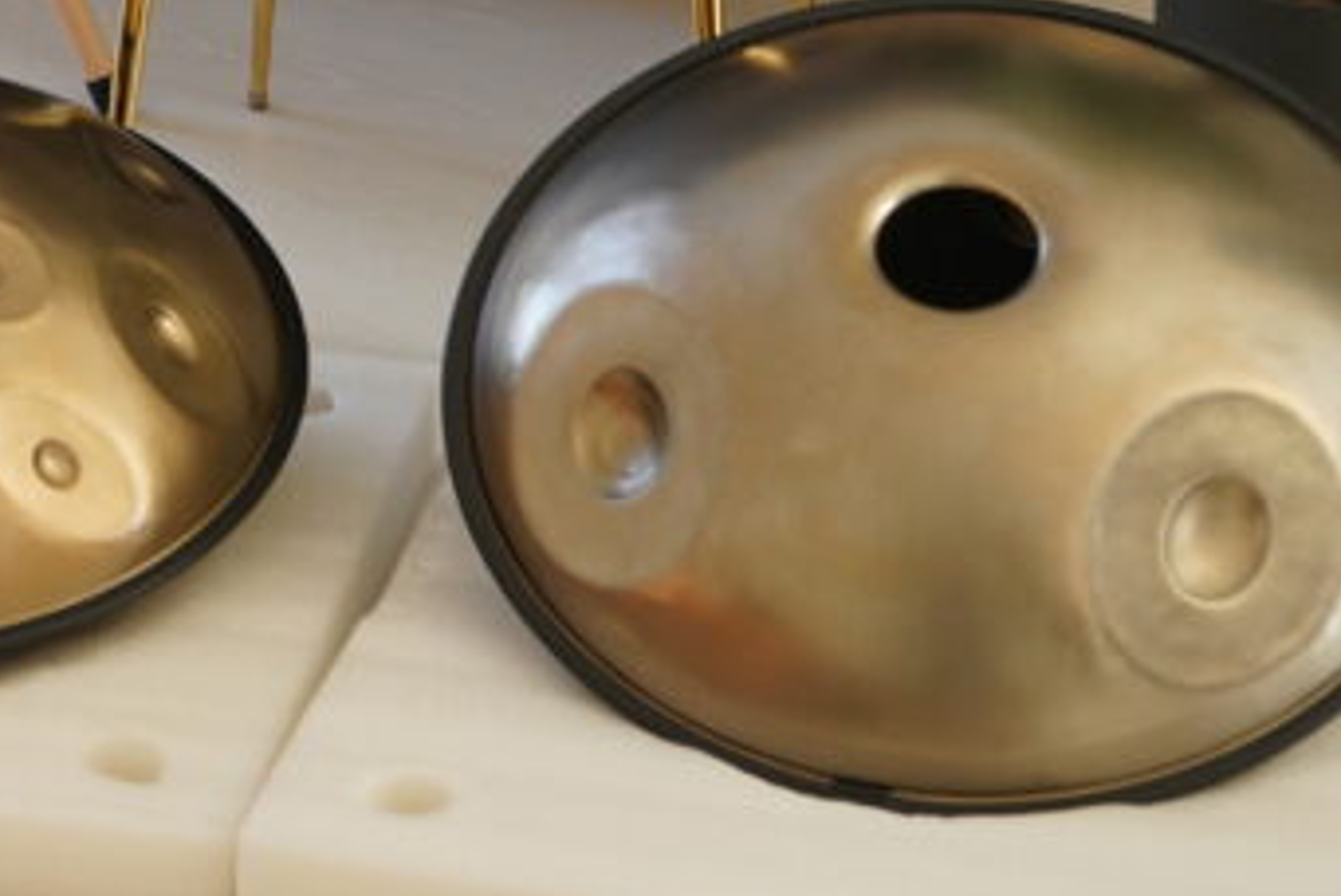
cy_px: -391
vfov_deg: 9.0
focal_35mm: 150
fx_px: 5592
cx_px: -358
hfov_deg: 13.2
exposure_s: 1/160
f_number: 4
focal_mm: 50
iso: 1600
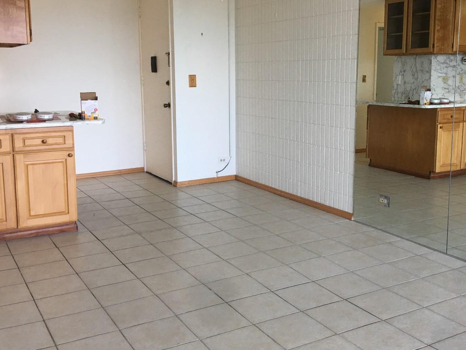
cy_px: 159
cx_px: 258
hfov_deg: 46.7
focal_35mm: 40
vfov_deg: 35.9
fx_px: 538
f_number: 2.2
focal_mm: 4.15
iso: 25
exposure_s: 1/30
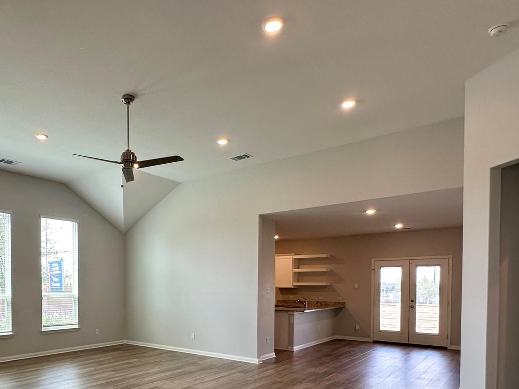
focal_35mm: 26
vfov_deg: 50.6
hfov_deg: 65.4
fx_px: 390
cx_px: 169
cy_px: 297
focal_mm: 2.22
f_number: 2.2
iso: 64
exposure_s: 1/120
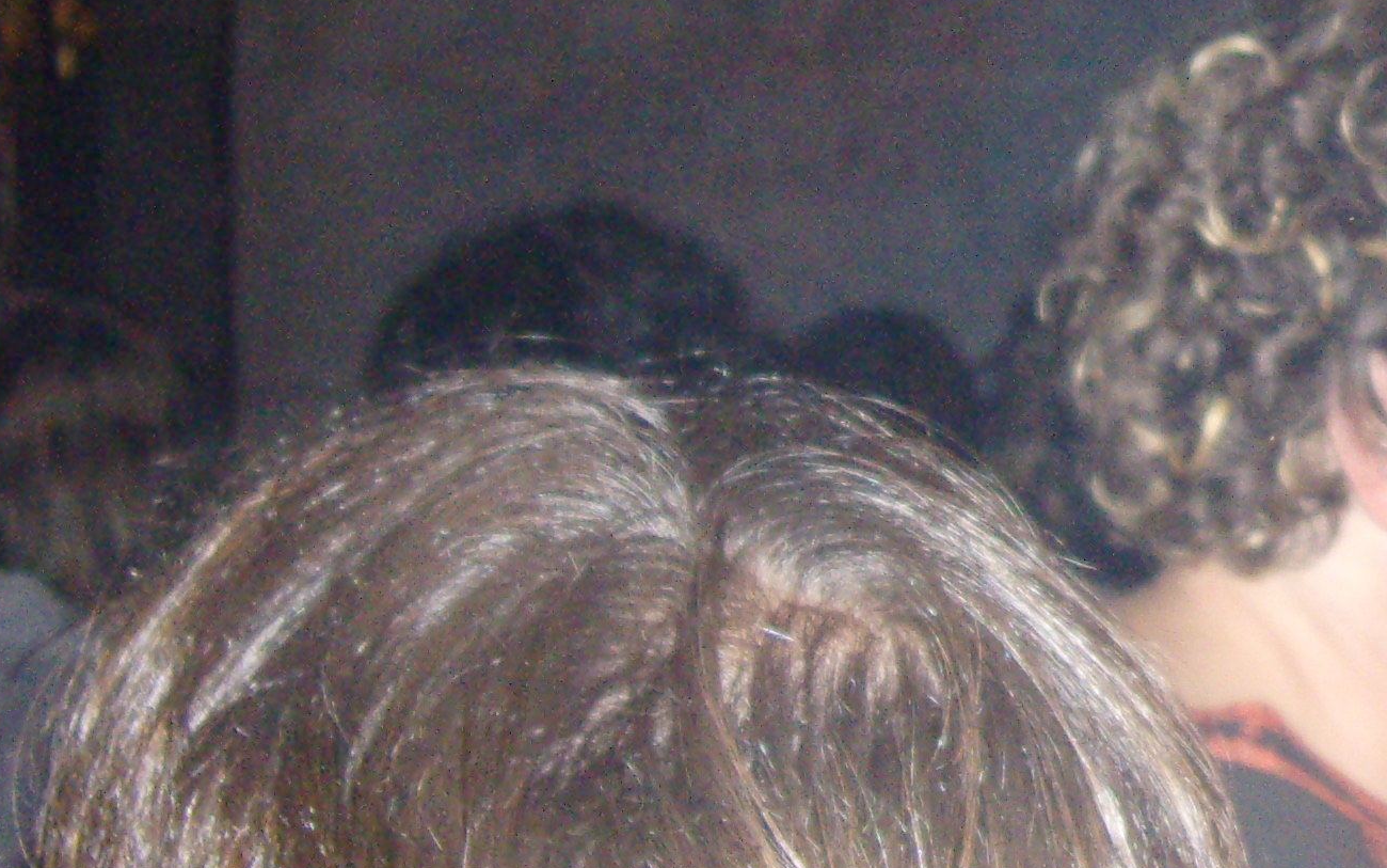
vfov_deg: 11.5
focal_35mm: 113
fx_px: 4272
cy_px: 35
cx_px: 1814
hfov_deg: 17.3
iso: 400
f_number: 2.8
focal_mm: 7.9
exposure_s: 1/40
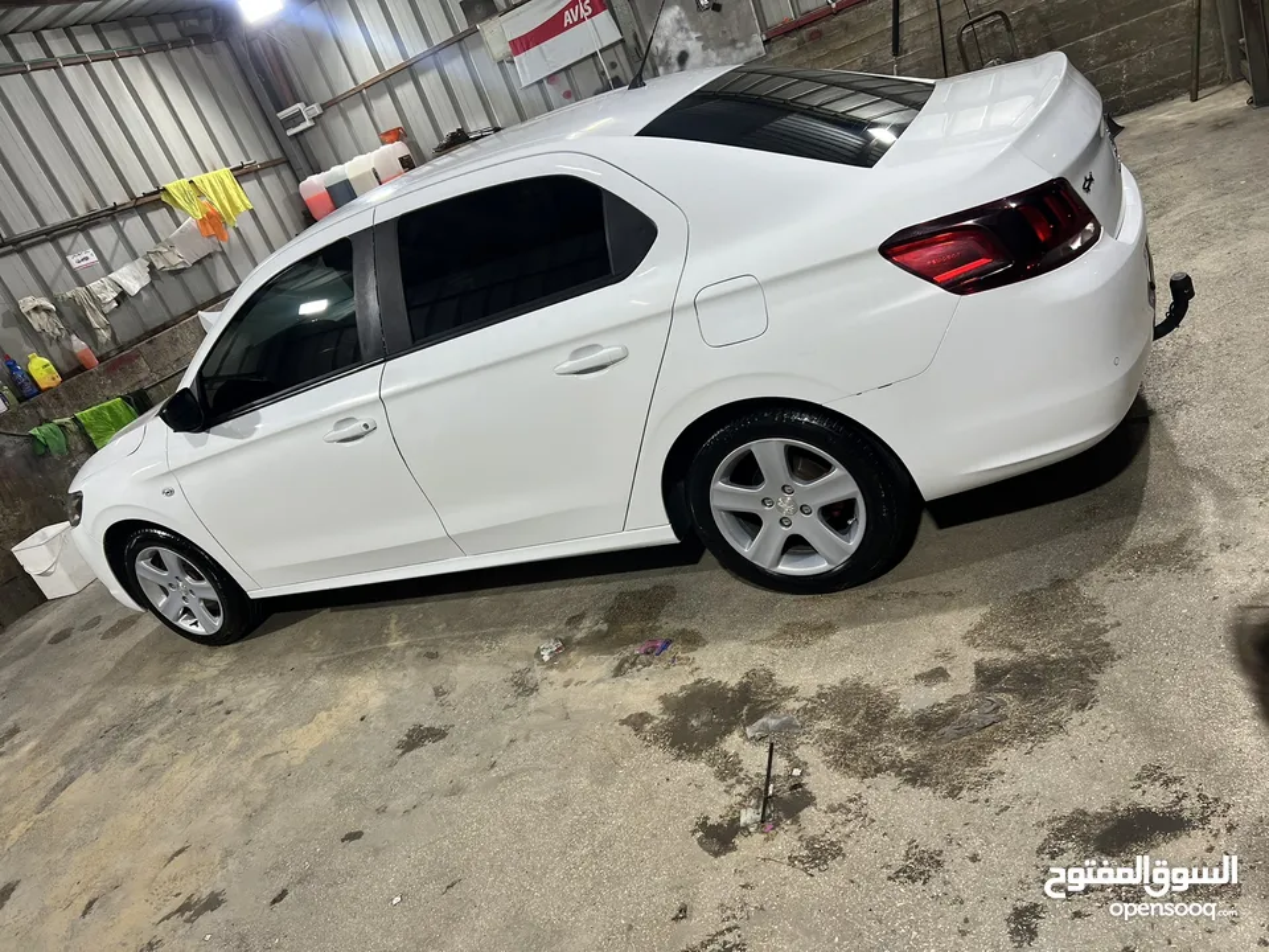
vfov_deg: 53.1
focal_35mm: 26
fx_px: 953
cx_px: 634
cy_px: 476
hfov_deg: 67.3
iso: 100
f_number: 1.5
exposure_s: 1/100
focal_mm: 5.7
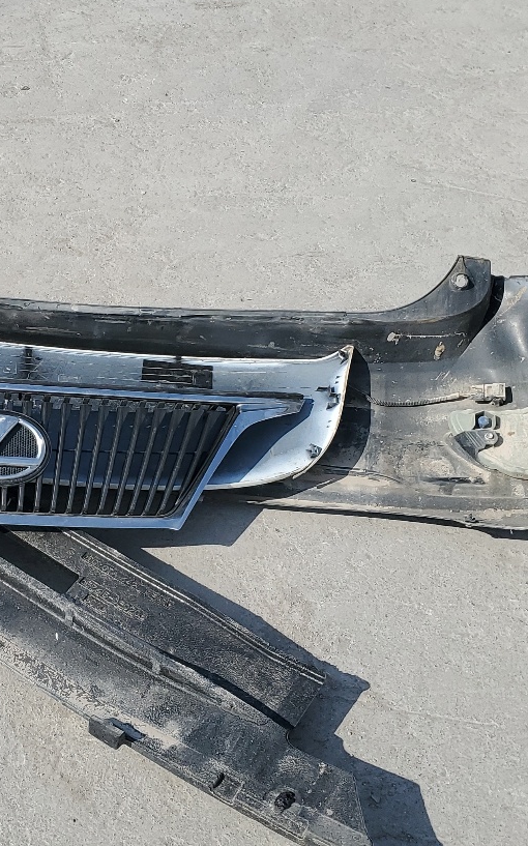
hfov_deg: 23.4
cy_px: 425
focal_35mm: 54
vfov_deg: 37.5
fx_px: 1244
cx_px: 71
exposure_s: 1/5000
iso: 50
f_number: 1.5
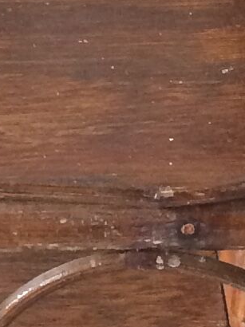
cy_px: 262
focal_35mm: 231
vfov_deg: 8.6
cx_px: -132
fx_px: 2182
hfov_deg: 6.3
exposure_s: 1/33
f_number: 2.2
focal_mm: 4.15
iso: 200
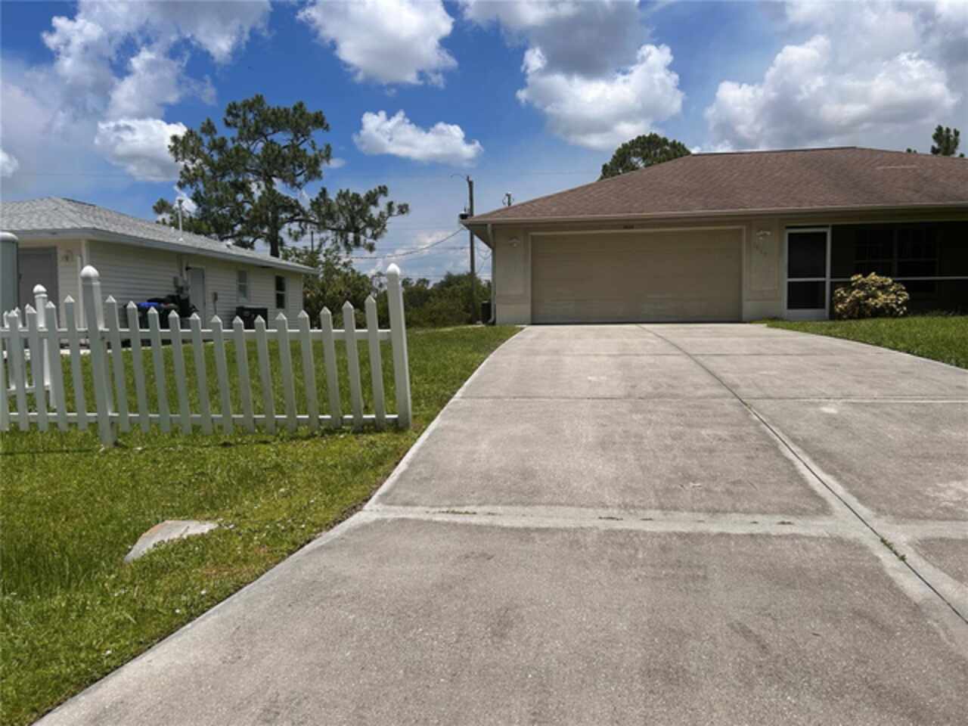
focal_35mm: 26
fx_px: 727
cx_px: 484
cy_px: 363
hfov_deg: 67.3
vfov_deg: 53.1
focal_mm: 5.7
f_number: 1.5
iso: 50
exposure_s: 1/7463
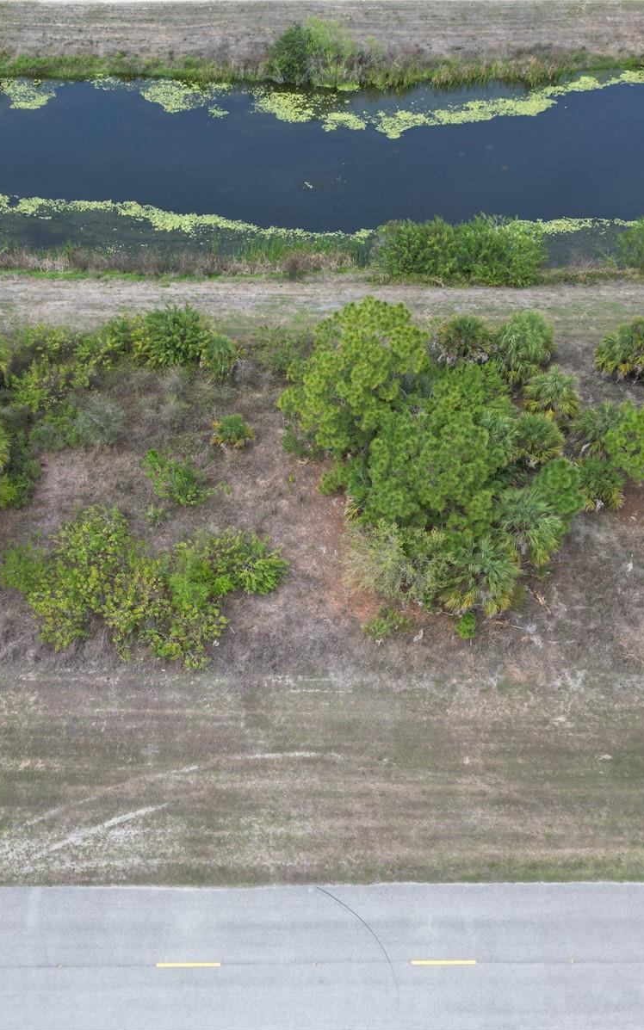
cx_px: 214
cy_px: 515
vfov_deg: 56.7
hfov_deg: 36.9
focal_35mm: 34
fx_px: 955
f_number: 1.7
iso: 100
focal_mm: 6.72
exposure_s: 1/1250
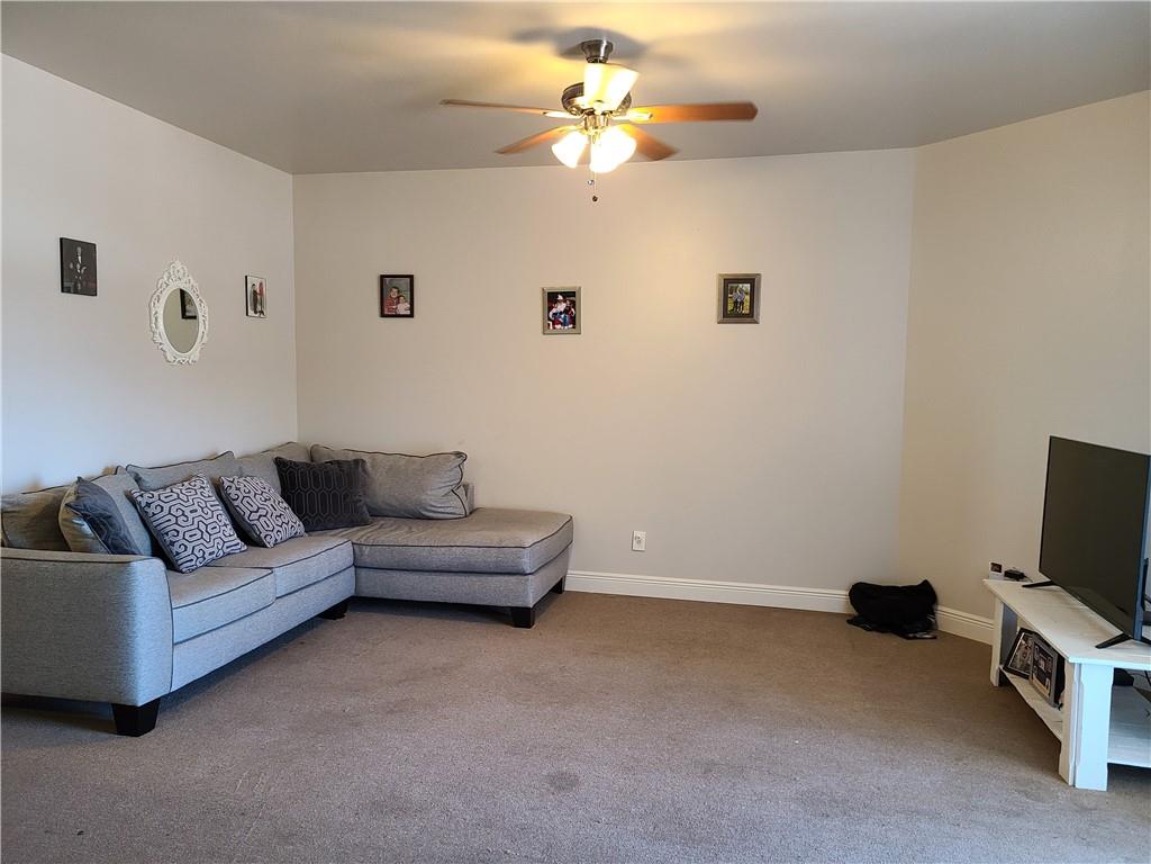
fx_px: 865
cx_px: 576
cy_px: 432
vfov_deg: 53.1
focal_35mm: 26
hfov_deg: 67.3
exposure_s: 1/59
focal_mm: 5.4
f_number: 1.8
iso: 200
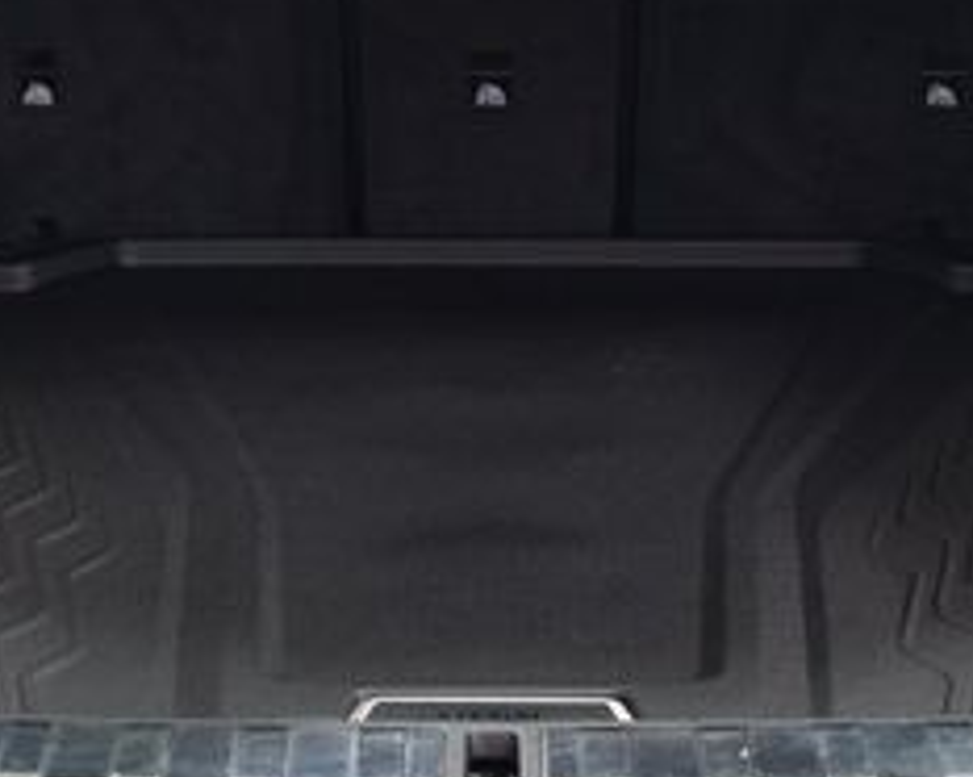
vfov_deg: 16.4
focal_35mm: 93
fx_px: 2676
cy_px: 194
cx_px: 505
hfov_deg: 20.6
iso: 1600
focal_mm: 24
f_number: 5
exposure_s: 1/15
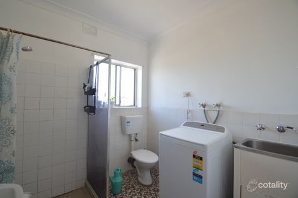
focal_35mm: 15
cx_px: 149
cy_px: 99
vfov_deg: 77.3
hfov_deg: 100.4
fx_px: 124
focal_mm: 10
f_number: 5
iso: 400
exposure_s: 1/100
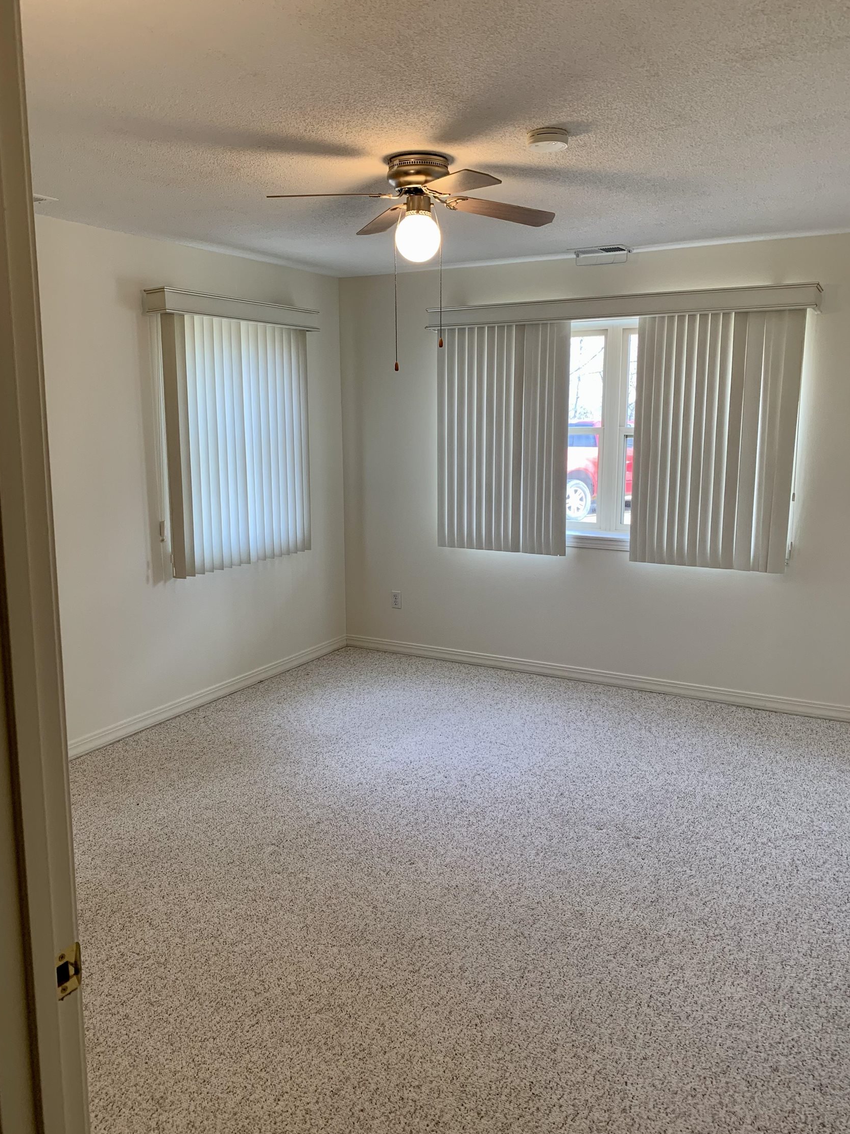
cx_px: 420
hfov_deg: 51.3
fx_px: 884
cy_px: 561
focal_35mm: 27
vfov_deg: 65.3
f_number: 1.8
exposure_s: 1/120
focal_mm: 4.25
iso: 80
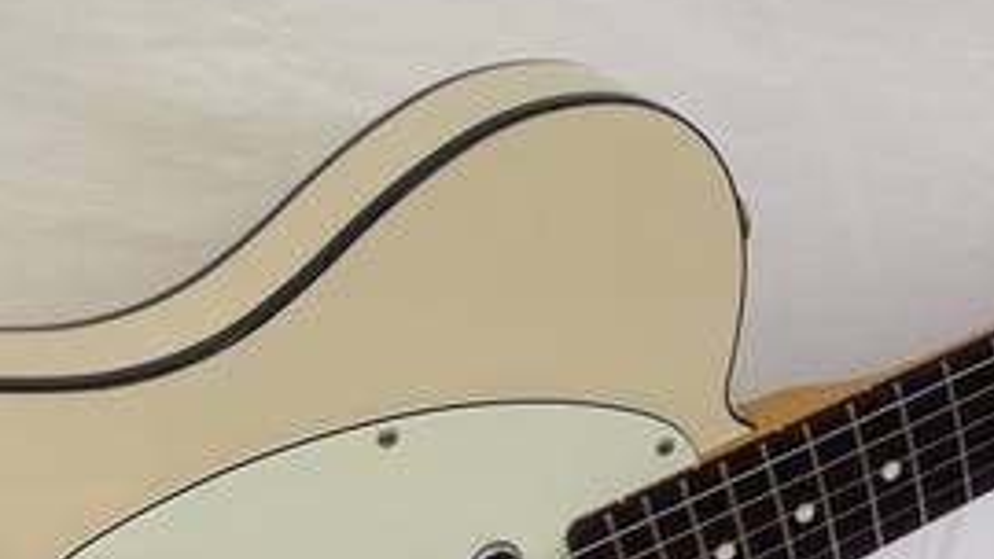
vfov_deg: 14.8
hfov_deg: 25.7
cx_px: 895
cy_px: 596
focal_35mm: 80
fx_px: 2109
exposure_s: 1/40
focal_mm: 4.13
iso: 50
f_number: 2.4
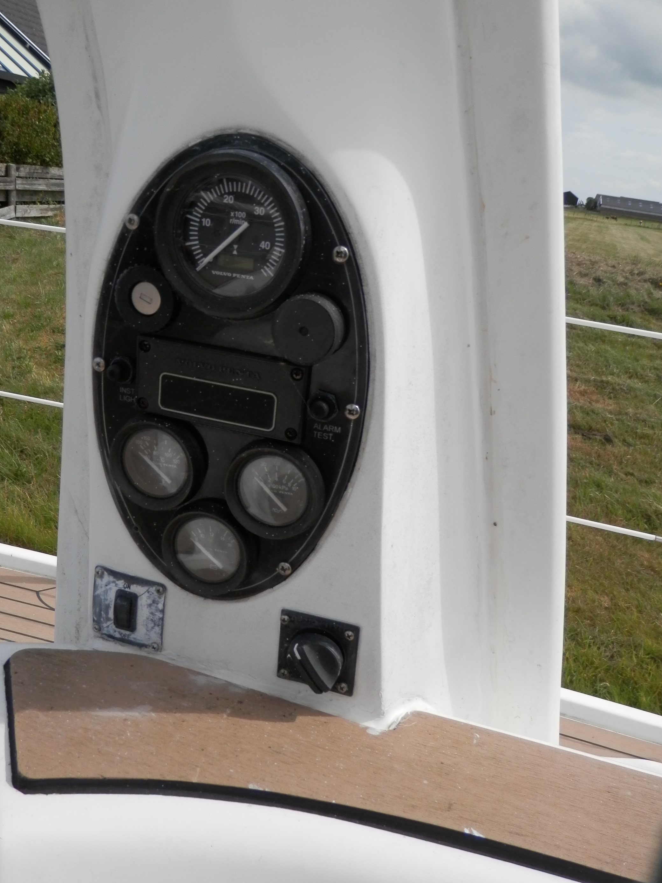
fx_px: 765
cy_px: 448
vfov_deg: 60.0
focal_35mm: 30
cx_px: 301
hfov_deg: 46.7
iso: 80
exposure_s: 1/250
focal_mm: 4.5
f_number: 8.7
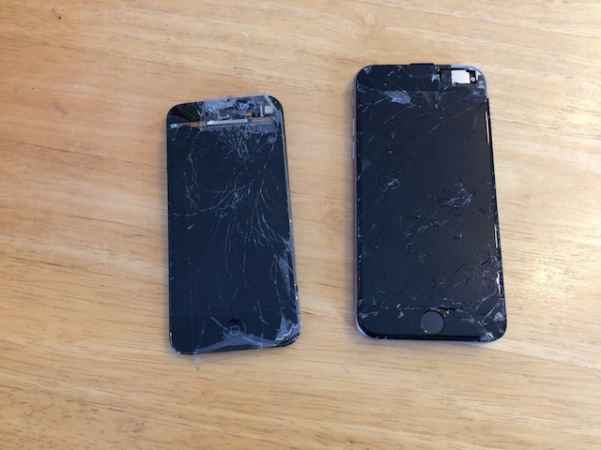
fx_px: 503
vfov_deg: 48.2
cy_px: 225
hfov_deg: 61.7
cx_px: 300
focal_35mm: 29
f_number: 2.2
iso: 50
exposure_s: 1/30
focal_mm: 4.15
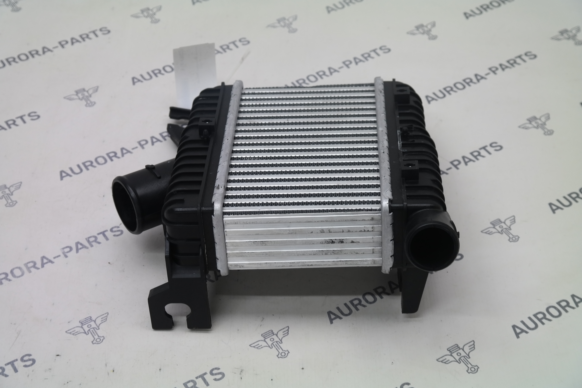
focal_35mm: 69
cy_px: 194
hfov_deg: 29.2
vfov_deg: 19.7
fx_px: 1115
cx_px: 291
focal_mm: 45
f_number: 5.6
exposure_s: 1/80
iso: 400
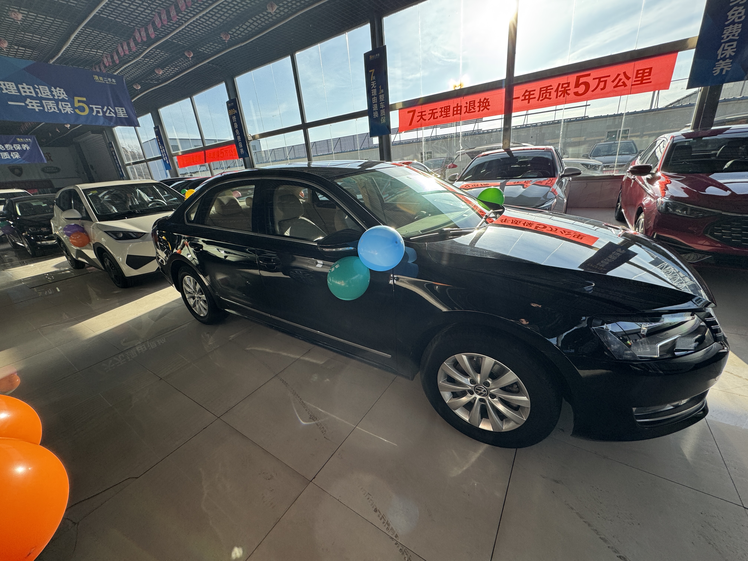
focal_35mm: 14
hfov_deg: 102.1
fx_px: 303
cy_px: 280
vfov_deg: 85.7
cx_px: 374
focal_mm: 2.22
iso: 40
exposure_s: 1/384
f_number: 2.2
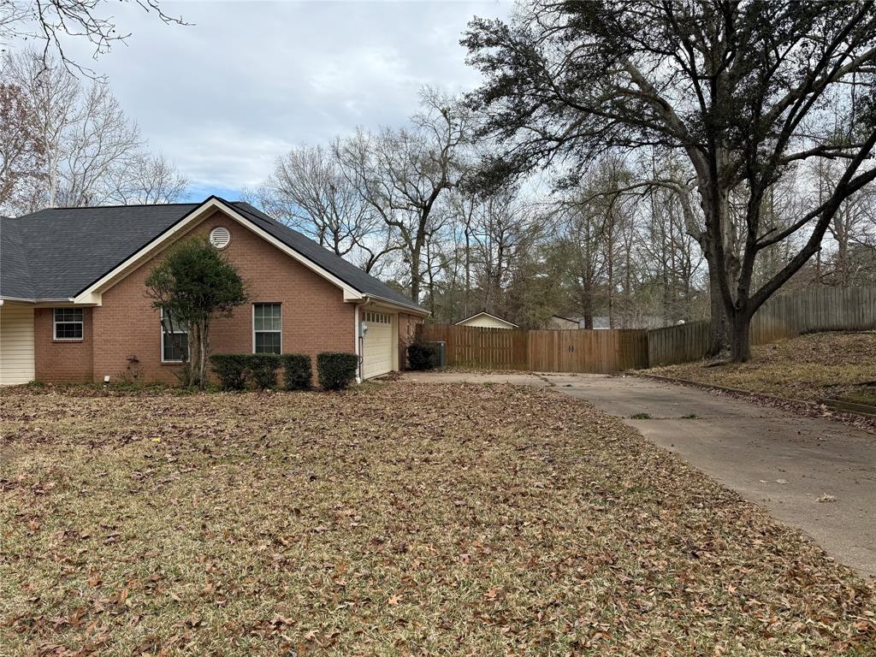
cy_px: 328
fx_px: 607
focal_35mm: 24
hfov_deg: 71.6
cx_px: 438
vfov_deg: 56.8
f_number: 1.78
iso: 80
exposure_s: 1/1727
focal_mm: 6.76
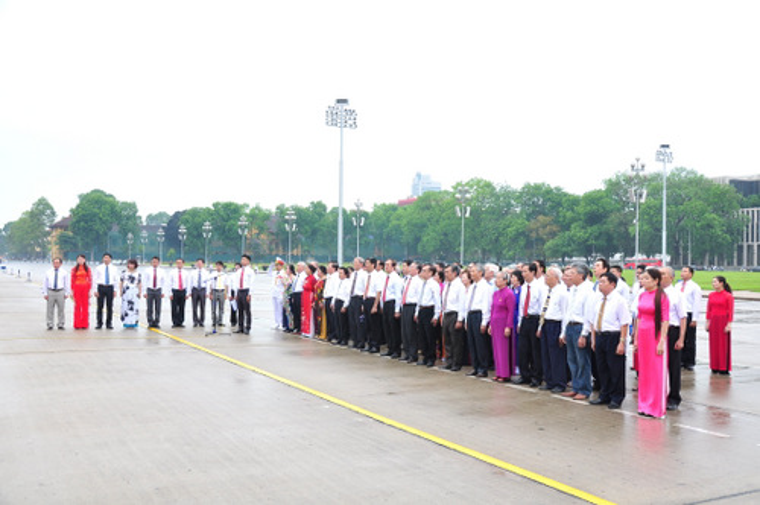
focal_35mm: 33
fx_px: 696
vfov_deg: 39.9
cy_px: 252
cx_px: 380
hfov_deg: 57.3
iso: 320
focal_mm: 22
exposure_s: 1/60
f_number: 6.3
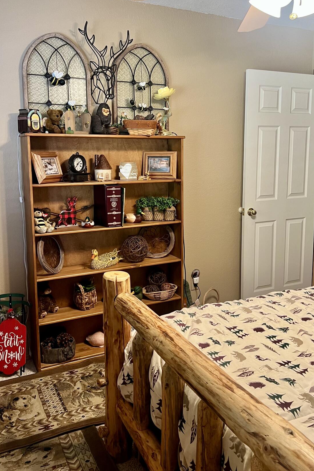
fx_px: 432
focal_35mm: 33
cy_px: 214
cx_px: 182
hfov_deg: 39.9
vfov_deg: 57.1
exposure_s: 1/60
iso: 100
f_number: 1.5
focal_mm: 5.7
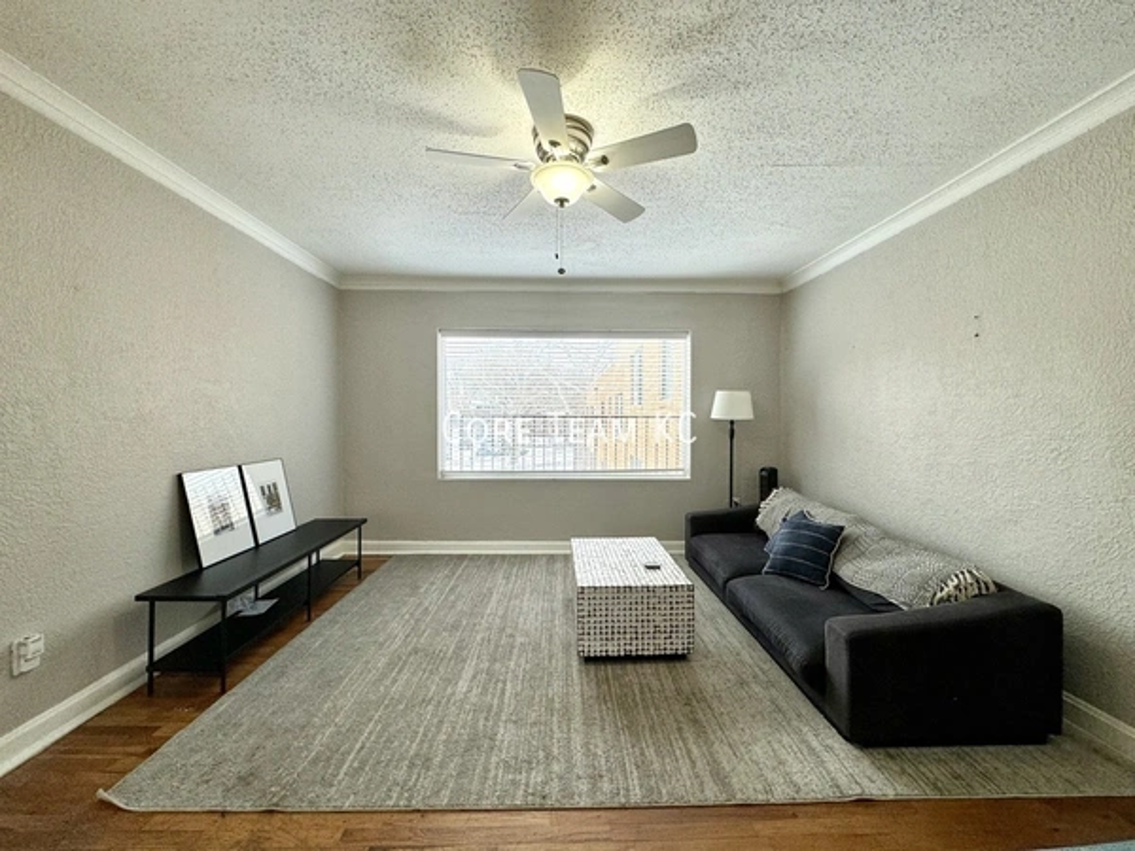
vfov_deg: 85.7
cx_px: 568
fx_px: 459
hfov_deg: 102.1
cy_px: 426
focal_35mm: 14
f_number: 2.2
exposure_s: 1/120
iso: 100
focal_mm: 2.22
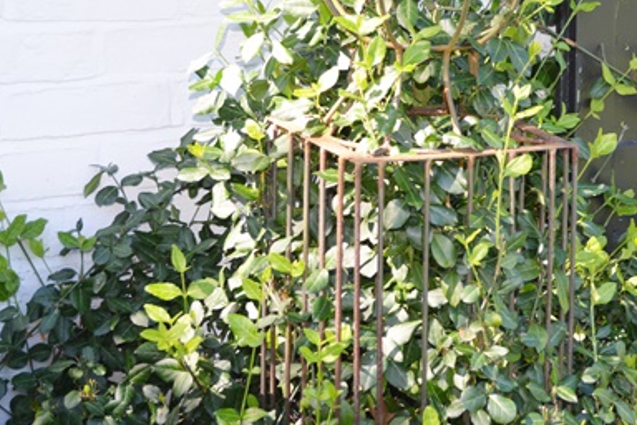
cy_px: 204
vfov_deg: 15.4
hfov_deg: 22.8
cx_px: 423
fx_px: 1575
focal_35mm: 89
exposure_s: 1/125
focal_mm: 38
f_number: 5
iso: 200
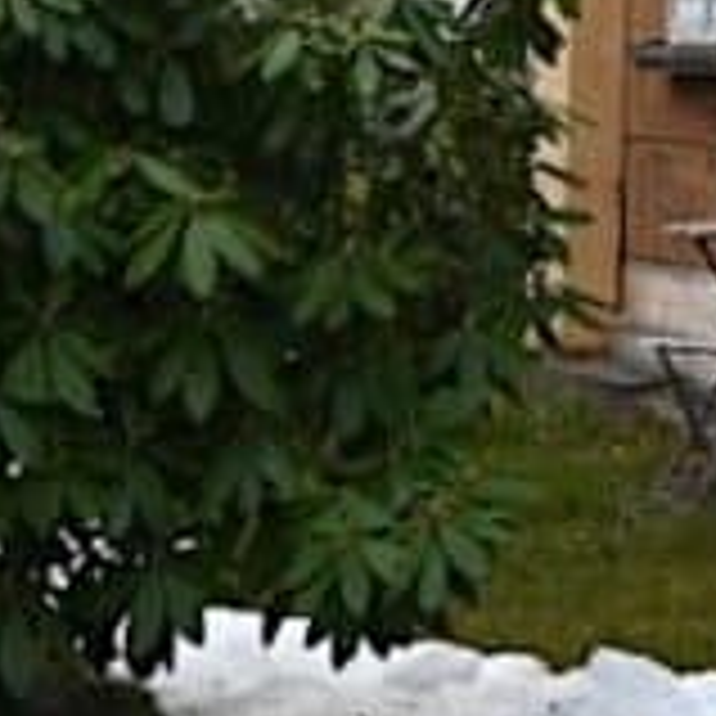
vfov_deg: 9.7
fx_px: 4042
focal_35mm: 173
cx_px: 1644
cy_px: -468
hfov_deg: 9.2
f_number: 4
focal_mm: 31.5
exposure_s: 1/50
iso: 100
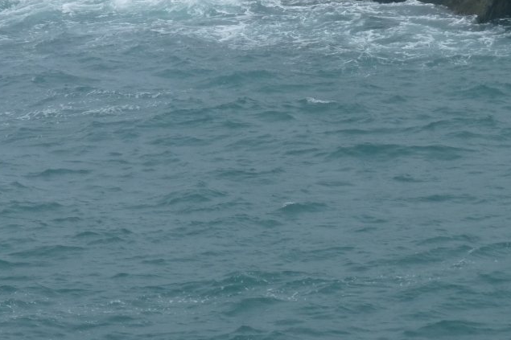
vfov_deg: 4.1
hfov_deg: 6.1
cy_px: 20
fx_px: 4796
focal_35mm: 338
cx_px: 74
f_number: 5
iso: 200
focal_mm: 30.5
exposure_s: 1/400
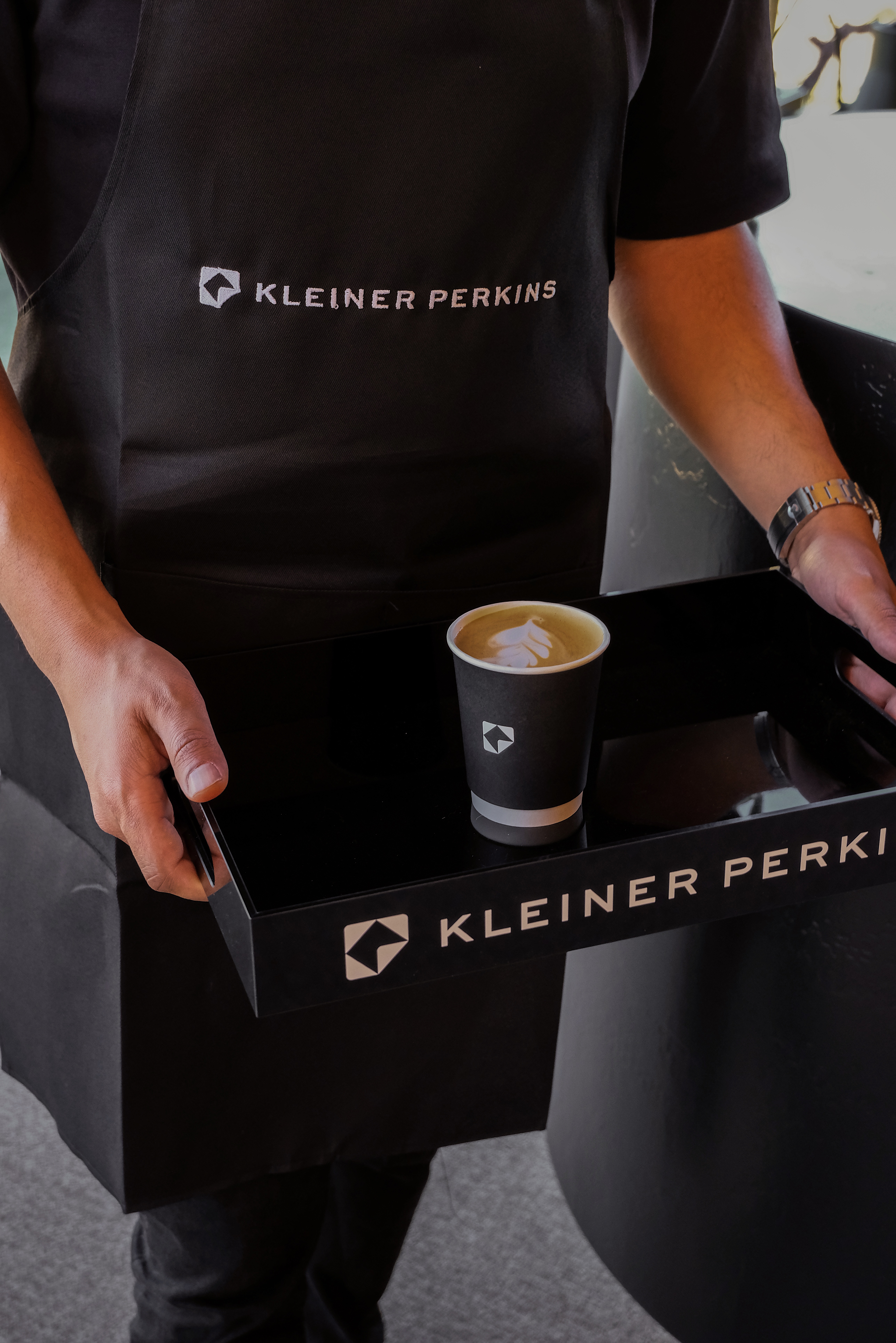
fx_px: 1792
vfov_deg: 41.1
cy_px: 672
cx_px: 448
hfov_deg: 28.1
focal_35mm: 48
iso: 2500
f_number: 4.9
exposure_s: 1/200
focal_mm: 32.3
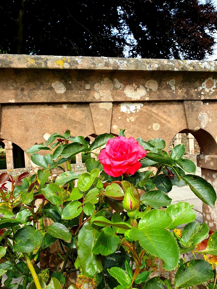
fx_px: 217
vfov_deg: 67.3
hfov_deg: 53.1
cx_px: 108
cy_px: 144
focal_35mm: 26
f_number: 2.4
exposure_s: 1/599
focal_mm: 4.3
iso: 50
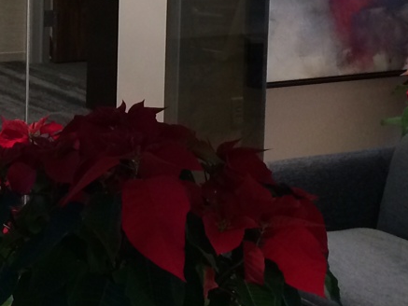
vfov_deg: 13.0
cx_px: -105
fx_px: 1320
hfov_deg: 16.7
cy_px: -23
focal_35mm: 112
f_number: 2.2
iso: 160
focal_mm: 4.12
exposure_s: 1/30
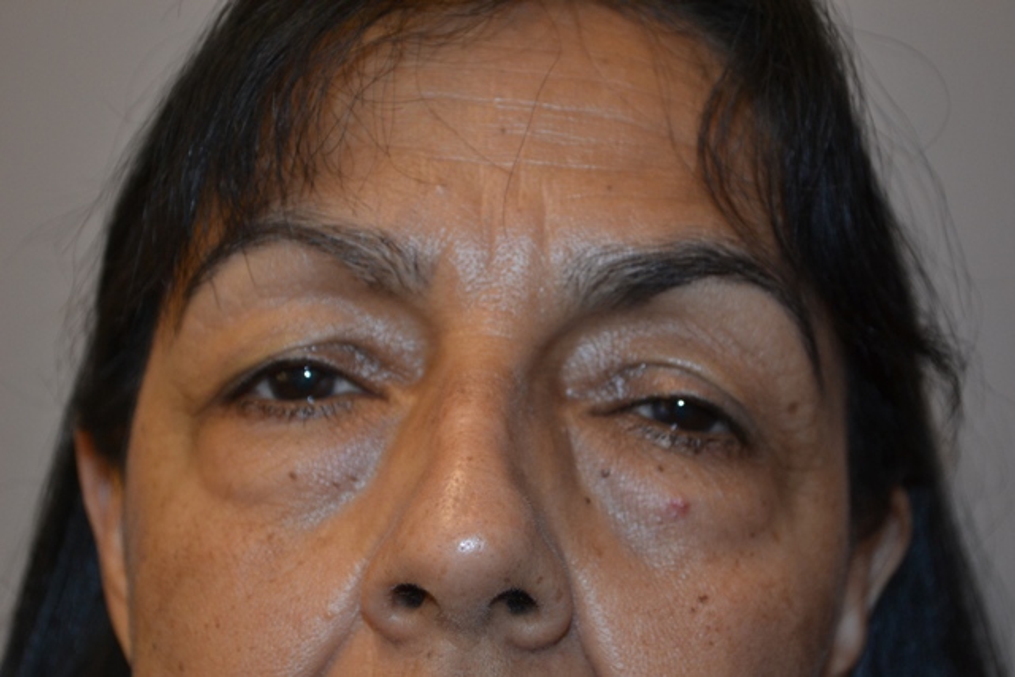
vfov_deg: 16.6
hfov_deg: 24.6
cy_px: 338
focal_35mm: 82
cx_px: 508
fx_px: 2326
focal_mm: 55
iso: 900
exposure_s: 1/60
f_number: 5.6
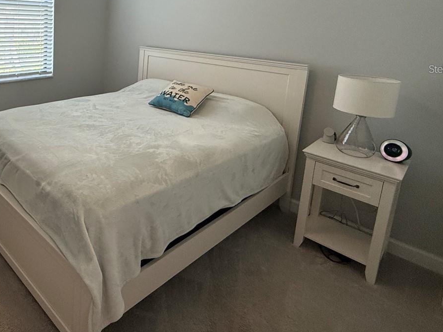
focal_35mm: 25
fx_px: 320
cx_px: 80
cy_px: 69
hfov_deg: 62.7
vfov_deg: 51.6
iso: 250
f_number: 2.2
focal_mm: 2.22
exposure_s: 1/120
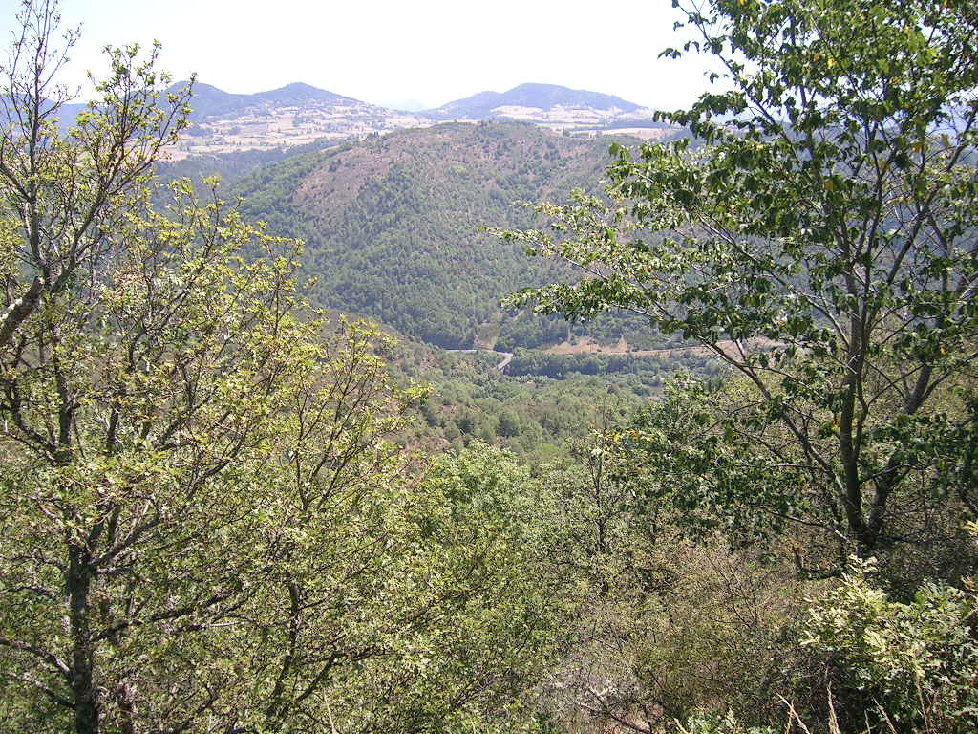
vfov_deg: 40.7
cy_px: 367
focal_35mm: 35
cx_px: 489
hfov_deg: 52.6
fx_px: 989
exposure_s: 1/418
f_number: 2.8
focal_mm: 5.4
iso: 50
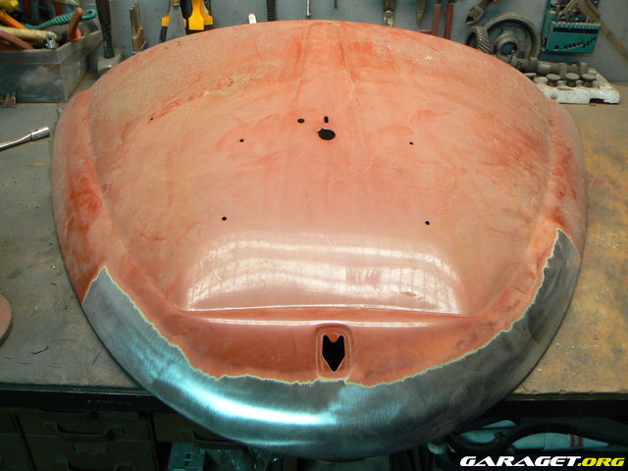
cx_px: 314
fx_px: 653
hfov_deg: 51.4
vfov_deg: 39.7
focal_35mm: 36
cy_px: 236
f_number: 2.8
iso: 200
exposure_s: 1/30
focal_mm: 6
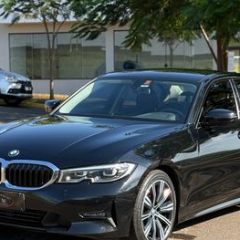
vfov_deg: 22.7
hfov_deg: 22.8
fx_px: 596
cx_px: 130
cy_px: 158
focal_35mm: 76
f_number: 1.78
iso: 80
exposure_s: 1/1513
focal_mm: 6.76
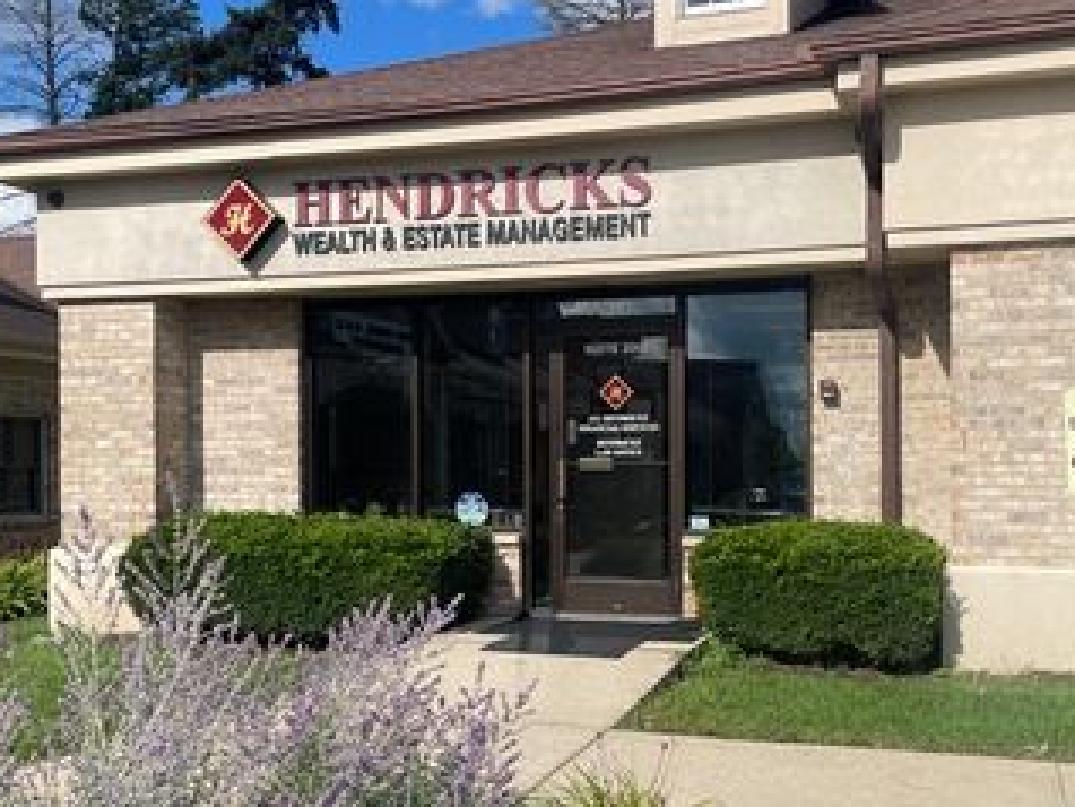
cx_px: 587
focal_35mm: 41
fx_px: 1274
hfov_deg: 45.7
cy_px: 470
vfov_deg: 35.1
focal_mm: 4.2
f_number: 1.6
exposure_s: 1/5291
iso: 32
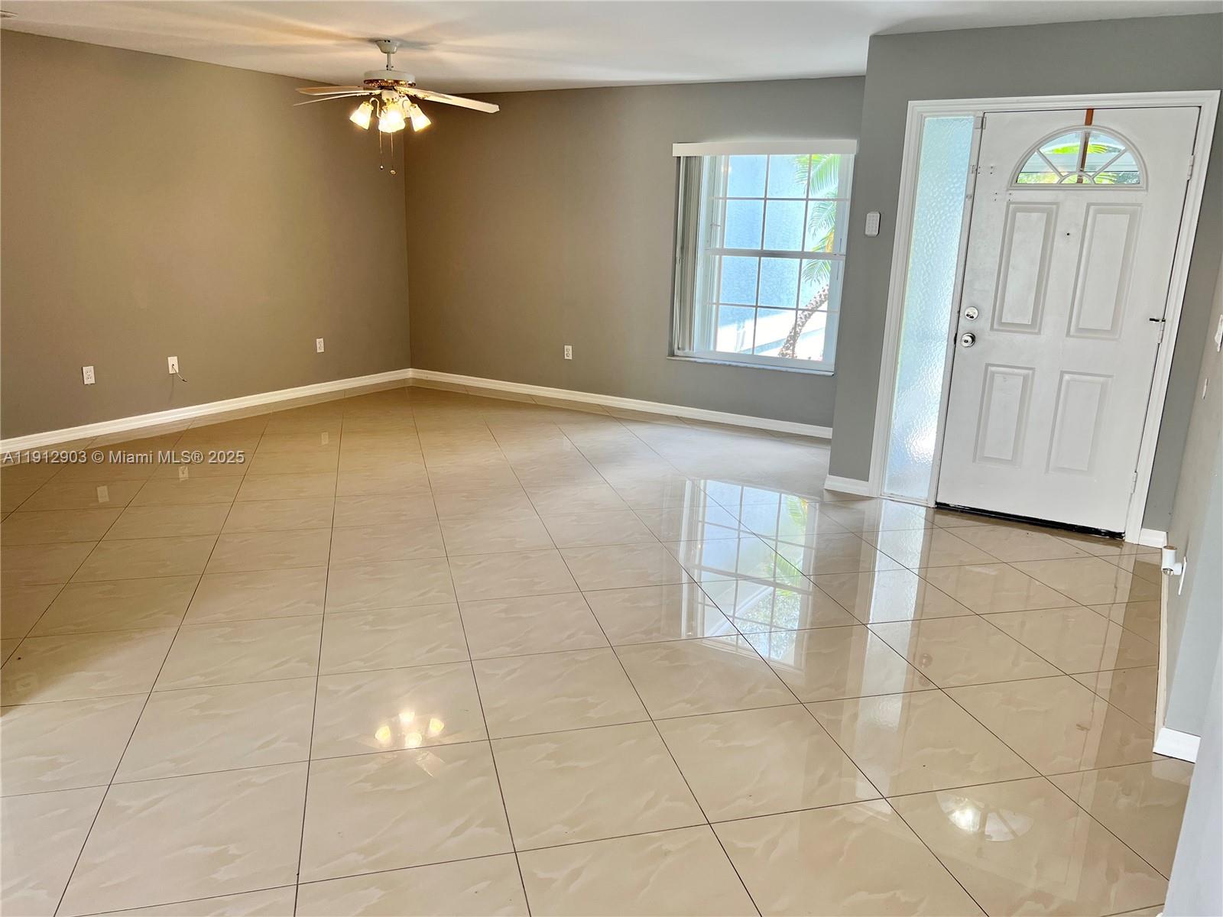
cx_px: 612
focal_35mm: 26
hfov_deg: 67.3
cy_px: 458
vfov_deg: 53.1
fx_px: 919
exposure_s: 1/137
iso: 64
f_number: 1.5
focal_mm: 5.7
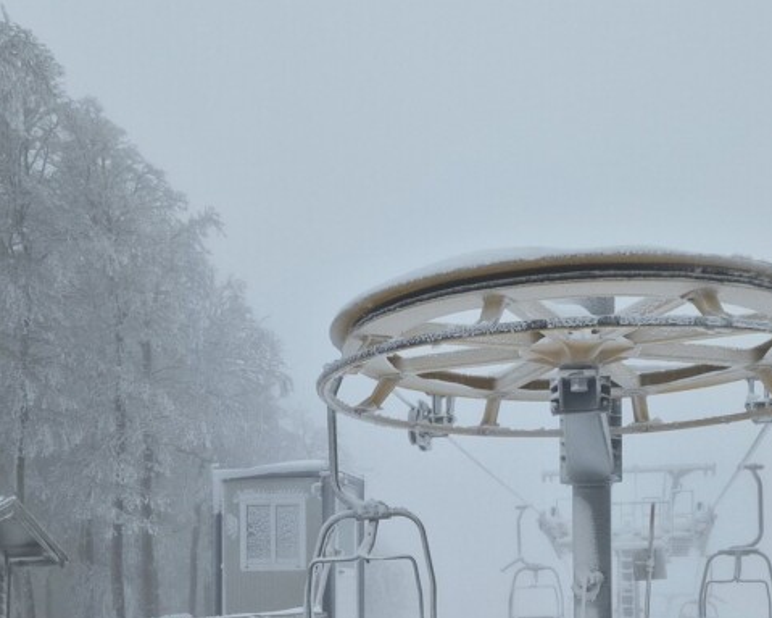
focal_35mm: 48
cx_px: 409
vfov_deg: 29.9
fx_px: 1096
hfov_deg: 38.8
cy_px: 576
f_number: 1.8
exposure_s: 1/822
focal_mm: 6.4
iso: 50
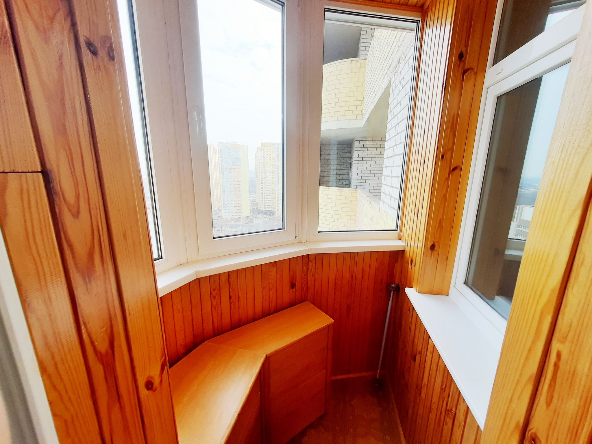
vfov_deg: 89.9
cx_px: 296
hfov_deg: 106.2
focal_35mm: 13
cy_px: 222
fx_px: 222
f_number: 2.2
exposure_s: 1/187
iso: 40
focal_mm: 1.42
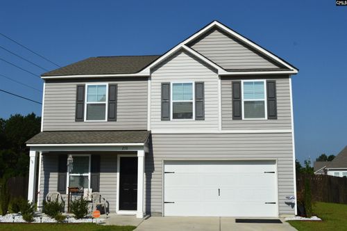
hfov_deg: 49.6
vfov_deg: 34.1
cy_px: 116
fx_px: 375
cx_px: 174
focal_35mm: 39
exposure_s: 1/500
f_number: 11
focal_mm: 26
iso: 200
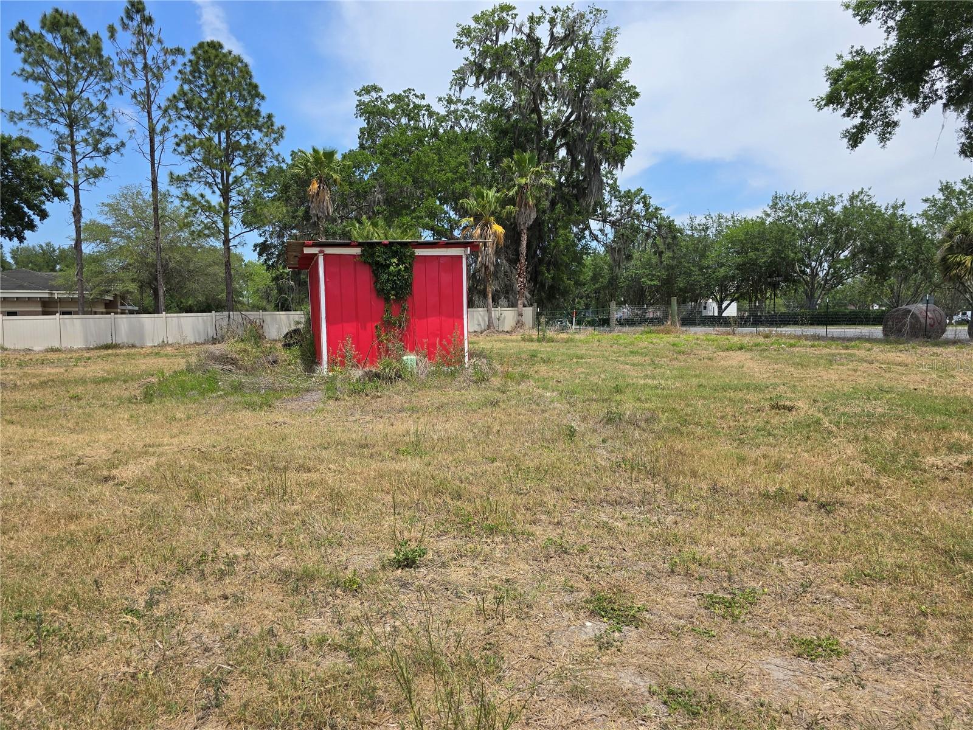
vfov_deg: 58.9
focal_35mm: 23
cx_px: 486
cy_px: 365
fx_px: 646
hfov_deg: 73.9
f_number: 1.7
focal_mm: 6.3
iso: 12
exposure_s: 1/852
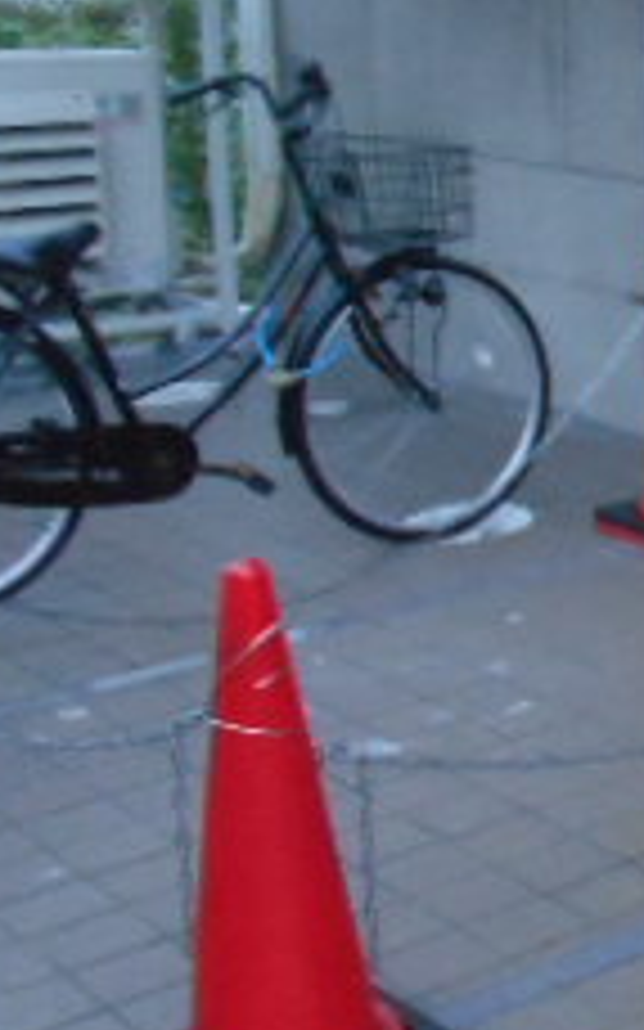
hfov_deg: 14.4
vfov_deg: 26.7
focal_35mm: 77
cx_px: 1247
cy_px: 378
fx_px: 2164
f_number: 3.2
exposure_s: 1/25
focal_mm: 4.6
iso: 800
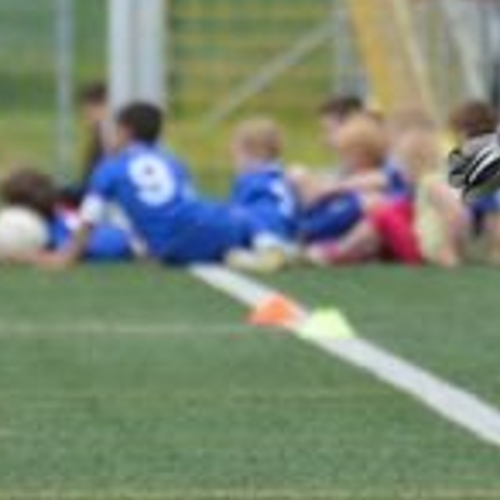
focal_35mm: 891
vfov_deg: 2.0
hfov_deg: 2.0
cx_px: 545
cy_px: 146
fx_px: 14560
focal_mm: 170
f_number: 5.6
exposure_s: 1/1000
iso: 400
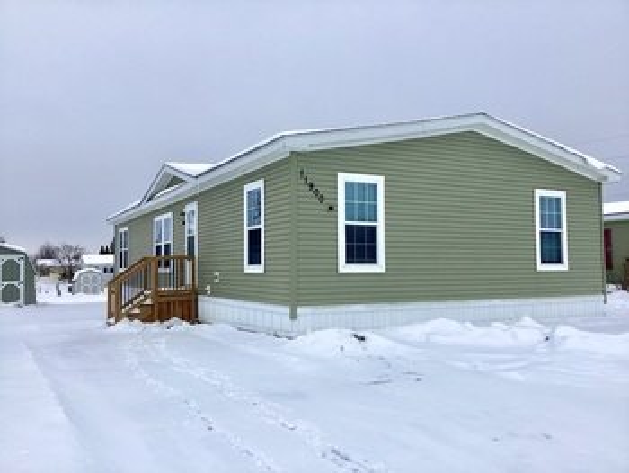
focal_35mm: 31
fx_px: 564
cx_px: 314
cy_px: 236
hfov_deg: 58.3
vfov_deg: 45.5
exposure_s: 1/452
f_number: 2.4
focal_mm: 3.3
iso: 25
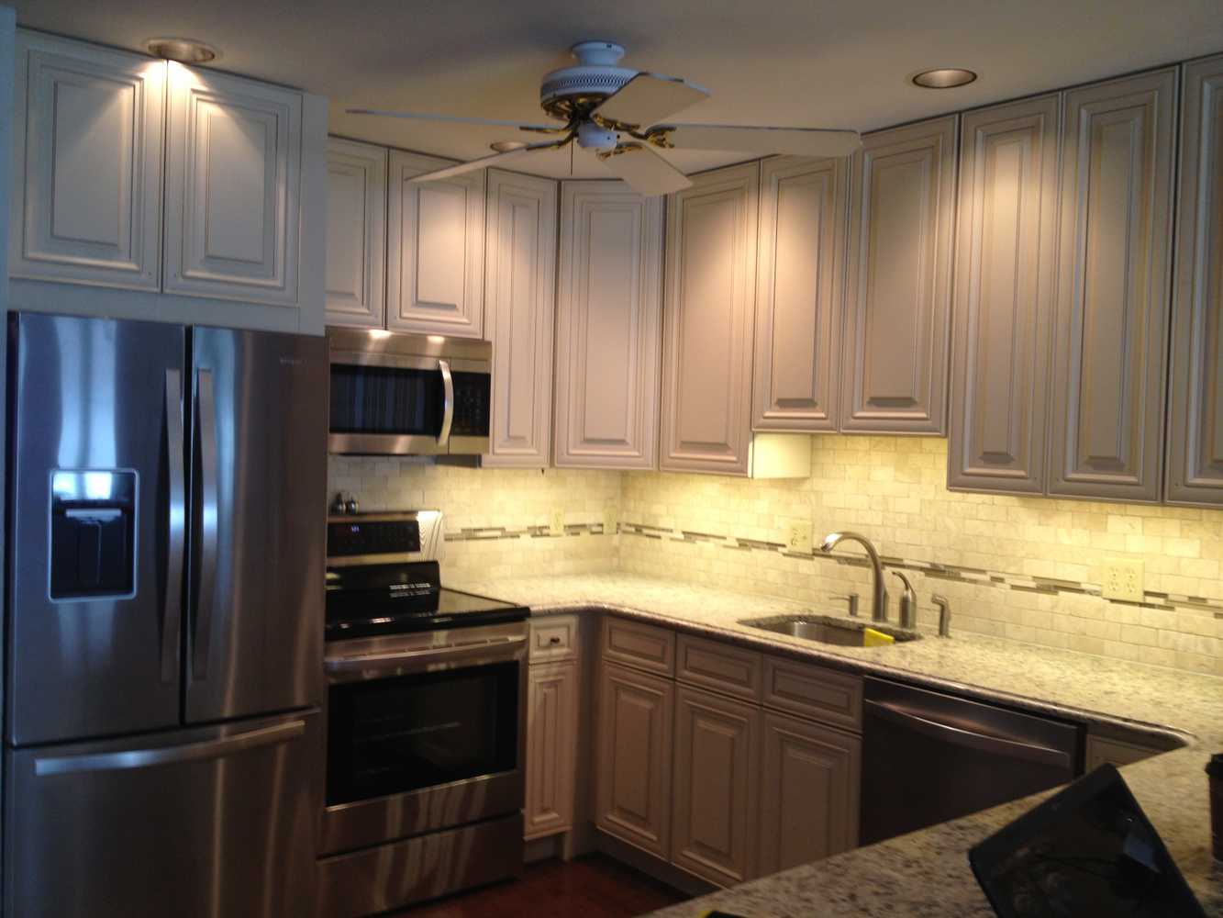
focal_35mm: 35
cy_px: 459
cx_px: 612
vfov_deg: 40.7
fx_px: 1237
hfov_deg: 52.6
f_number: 2.4
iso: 64
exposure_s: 1/20
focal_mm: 4.28
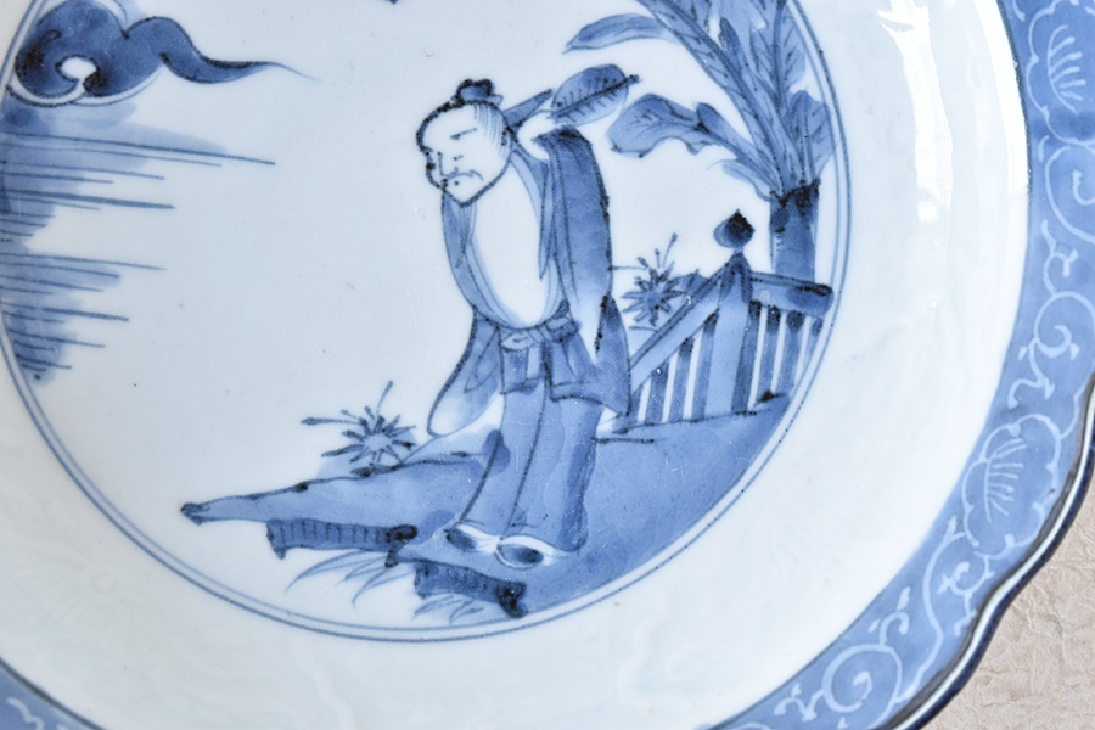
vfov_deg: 18.9
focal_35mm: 72
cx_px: 548
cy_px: 365
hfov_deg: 28.1
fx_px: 2190
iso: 400
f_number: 5.6
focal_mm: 48
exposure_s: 1/10
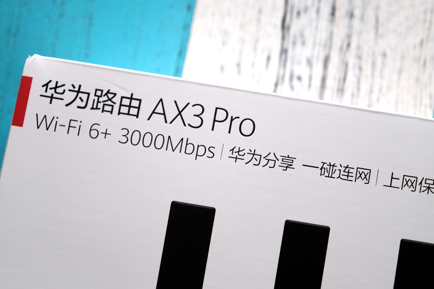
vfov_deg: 14.7
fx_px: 1121
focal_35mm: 93
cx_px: 215
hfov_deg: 21.9
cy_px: 155
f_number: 2.8
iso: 500
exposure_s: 1/550
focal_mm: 51.6
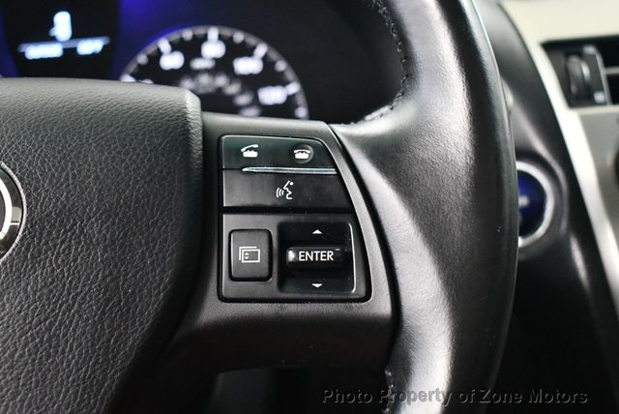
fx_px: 1308
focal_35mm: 76
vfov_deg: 18.0
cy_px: 207
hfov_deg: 26.6
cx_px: 310
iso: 6400
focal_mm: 38
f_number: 4.8
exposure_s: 1/60
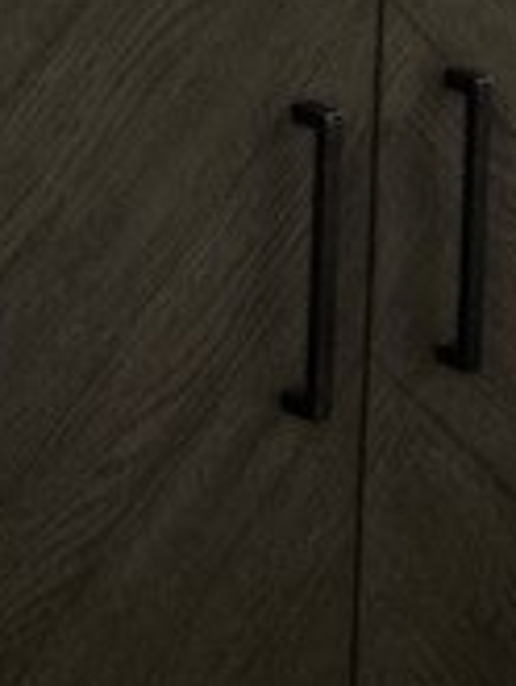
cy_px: -358
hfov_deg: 10.0
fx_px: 2838
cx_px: 807
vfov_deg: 13.0
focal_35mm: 143
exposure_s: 1/120
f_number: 1.8
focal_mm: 5.4
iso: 250
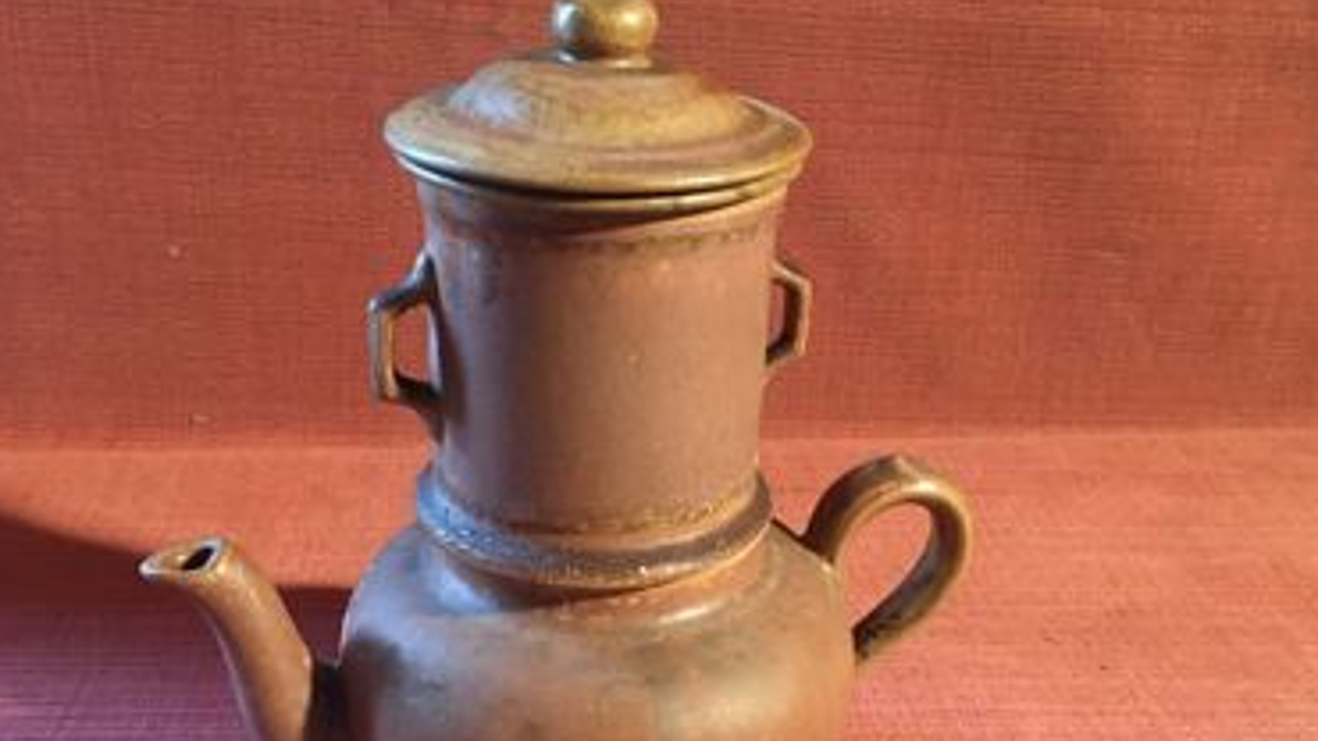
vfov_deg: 28.8
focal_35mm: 41
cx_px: 645
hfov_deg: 49.4
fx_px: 1433
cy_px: 484
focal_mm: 4.15
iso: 200
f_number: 2.2
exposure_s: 1/20
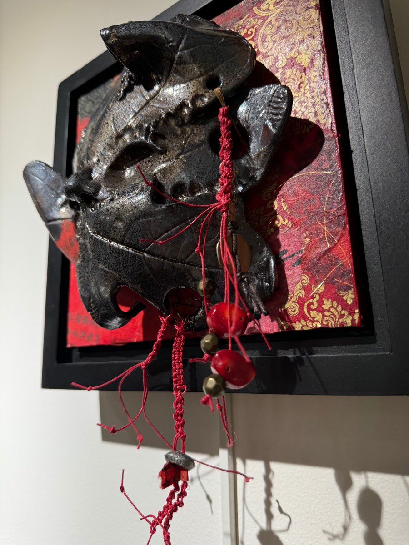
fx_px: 378
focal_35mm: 24
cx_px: 204
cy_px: 272
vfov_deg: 71.6
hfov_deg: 56.8
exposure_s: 1/120
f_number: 1.78
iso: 100
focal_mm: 6.76
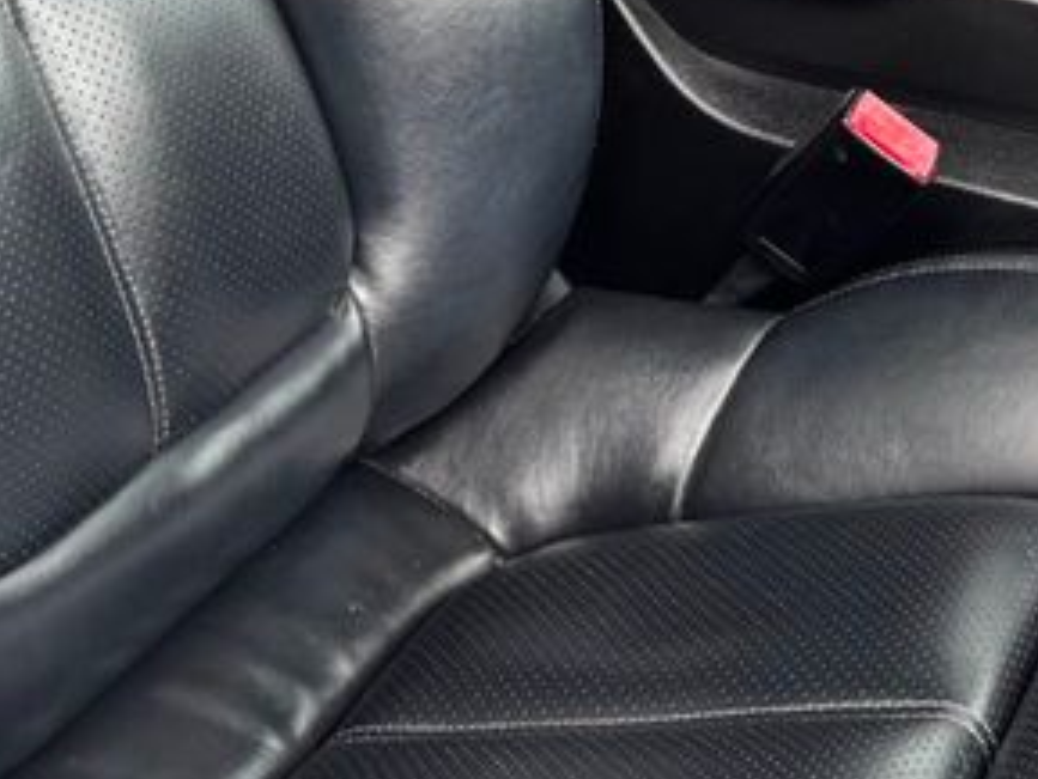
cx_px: 1081
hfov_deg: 22.0
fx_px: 2550
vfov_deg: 16.3
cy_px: -284
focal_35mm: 85
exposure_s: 1/122
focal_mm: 6.76
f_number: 1.78
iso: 64
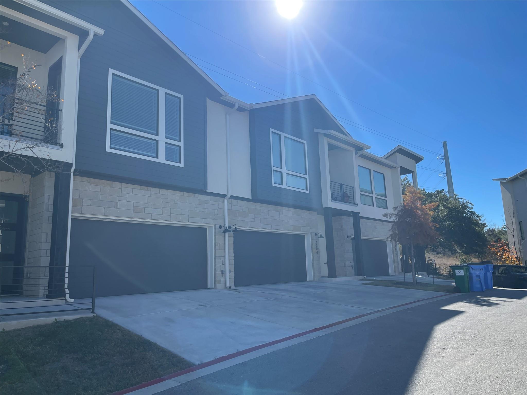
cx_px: 264
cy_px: 198
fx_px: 396
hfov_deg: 67.3
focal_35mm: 26
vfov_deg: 53.1
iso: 32
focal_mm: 5.1
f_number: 1.6
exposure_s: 1/4202
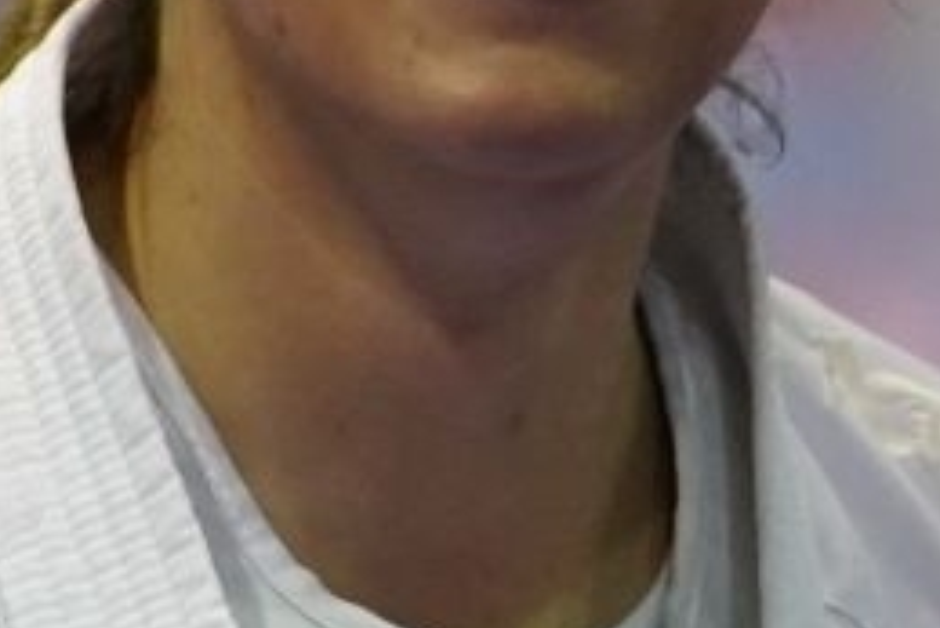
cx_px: 345
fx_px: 54418
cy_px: 327
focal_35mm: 2083
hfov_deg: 1.0
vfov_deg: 0.7
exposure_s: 1/250
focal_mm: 200
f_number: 2.8
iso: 2500
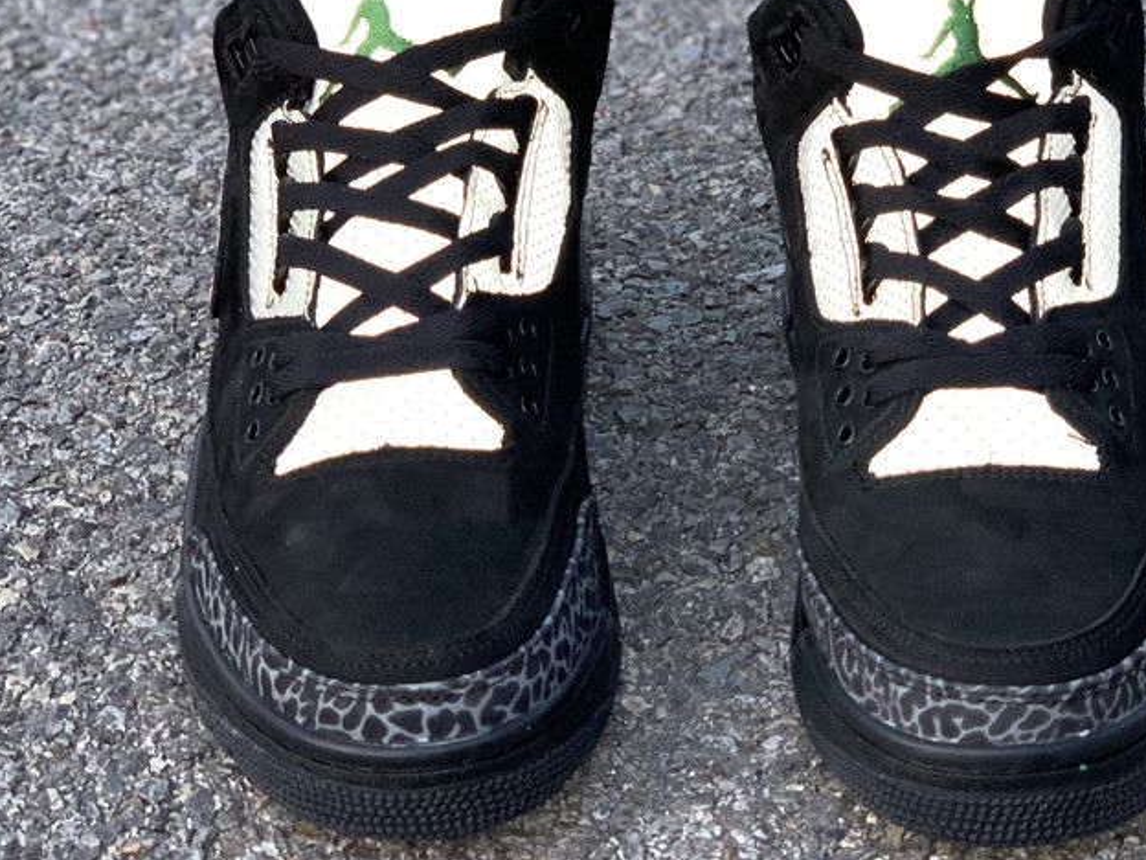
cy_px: 335
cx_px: 702
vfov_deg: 19.6
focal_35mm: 75
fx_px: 2483
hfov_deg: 25.9
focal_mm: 6
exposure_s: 1/78
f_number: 2.4
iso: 50
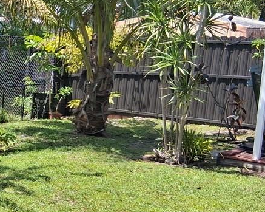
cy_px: 128
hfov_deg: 18.2
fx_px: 729
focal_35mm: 93
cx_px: -136
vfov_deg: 16.5
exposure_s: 1/373
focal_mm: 3.98
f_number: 1.8
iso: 25
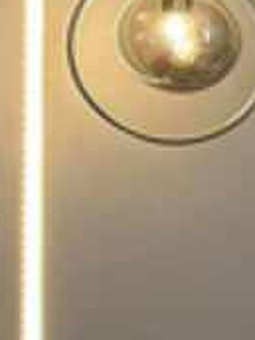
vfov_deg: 11.0
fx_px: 1758
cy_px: 198
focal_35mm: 179
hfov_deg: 6.2
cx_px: 1158
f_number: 1.78
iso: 200
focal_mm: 6.86
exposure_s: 1/120
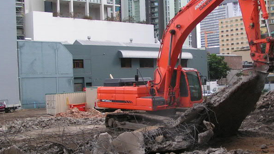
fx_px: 414
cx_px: 173
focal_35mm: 57
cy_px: 88
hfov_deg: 36.4
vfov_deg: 21.1
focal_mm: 6
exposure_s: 1/100
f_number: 5.6
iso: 50
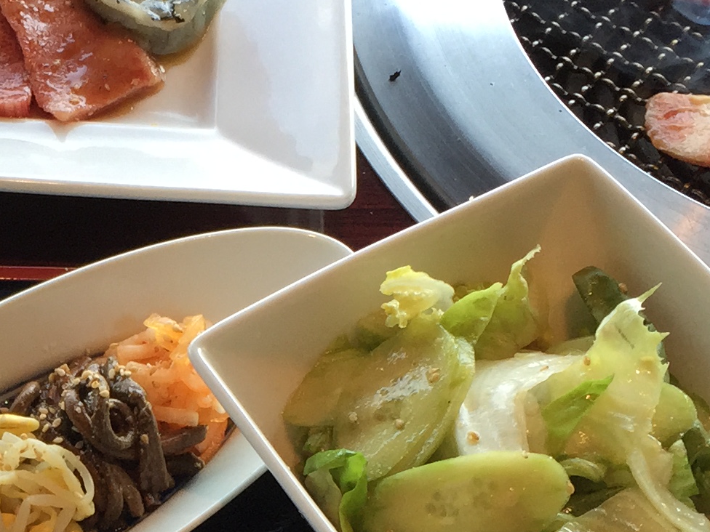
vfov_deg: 14.8
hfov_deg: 19.7
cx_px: 11
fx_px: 1990
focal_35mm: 97
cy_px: 598
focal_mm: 4.15
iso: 50
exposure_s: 1/120
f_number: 2.2
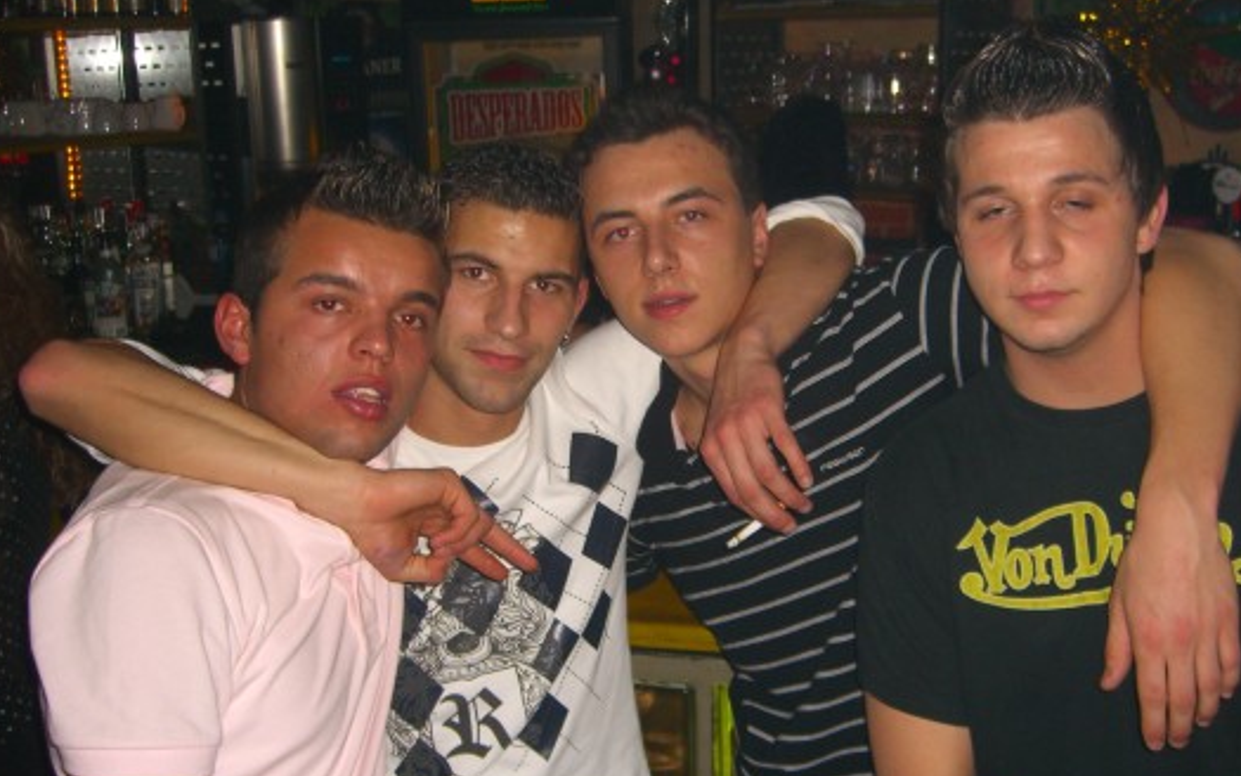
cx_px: 678
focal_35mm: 46
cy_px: 431
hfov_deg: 43.4
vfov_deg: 28.0
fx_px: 1556
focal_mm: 7.9
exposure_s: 1/60
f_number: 2.8
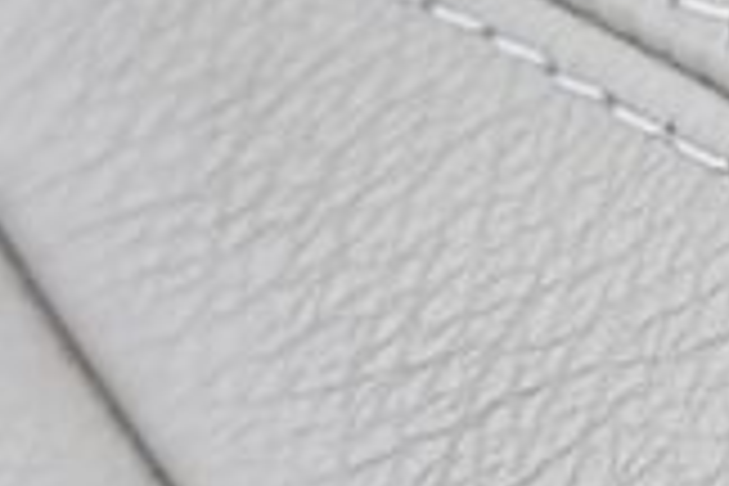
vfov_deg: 4.5
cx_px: 2228
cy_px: -20
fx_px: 6156
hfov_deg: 6.2
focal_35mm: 304
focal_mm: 48
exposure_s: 1/60
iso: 1250
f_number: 2.8
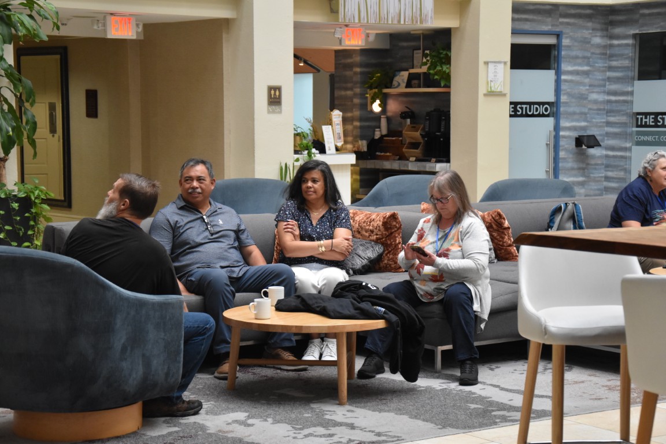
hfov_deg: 26.0
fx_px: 1443
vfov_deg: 17.5
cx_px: 333
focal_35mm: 78
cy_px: 222
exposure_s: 1/60
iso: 2200
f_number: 5
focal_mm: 52
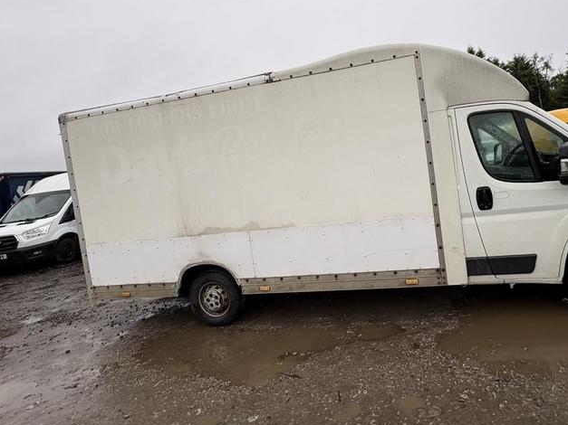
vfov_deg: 65.3
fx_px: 328
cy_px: 169
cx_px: 332
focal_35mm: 20
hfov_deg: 81.1
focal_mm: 2.22
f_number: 2.2
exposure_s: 1/240
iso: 40
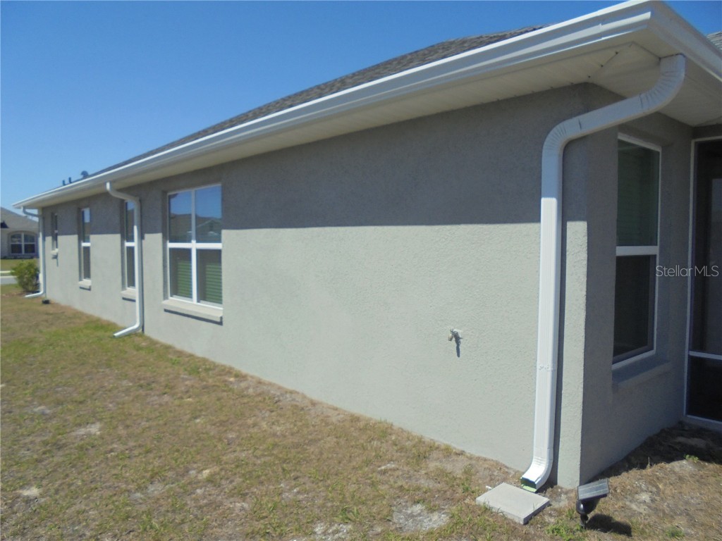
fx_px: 542
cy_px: 270
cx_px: 361
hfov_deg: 67.3
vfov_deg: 53.1
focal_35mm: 26
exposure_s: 1/125
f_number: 11.5
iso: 100
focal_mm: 4.6
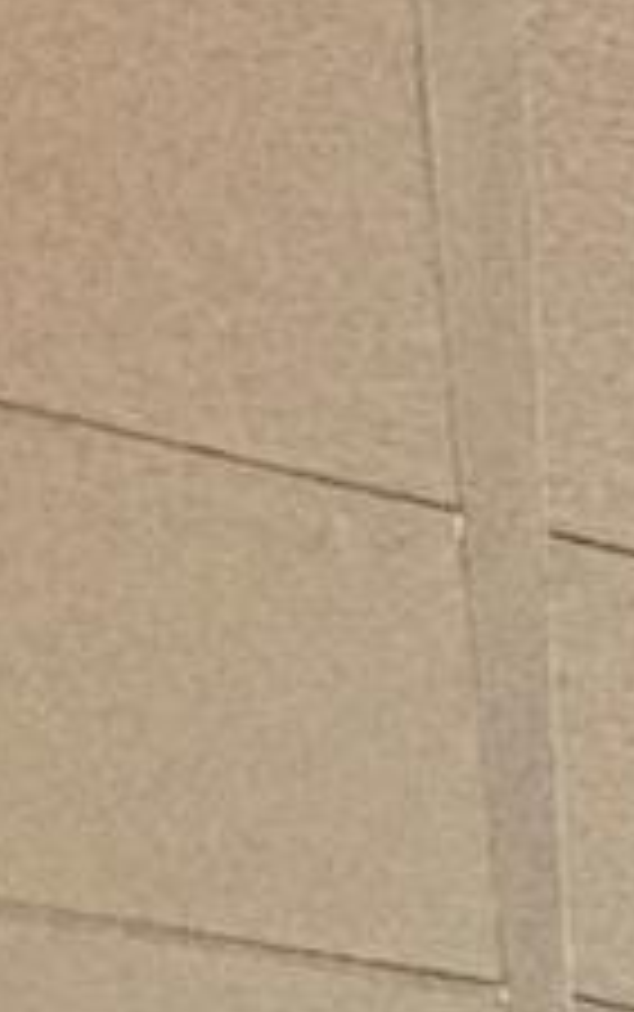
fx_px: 3725
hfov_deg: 5.0
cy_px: 2924
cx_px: 3930
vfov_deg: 11.0
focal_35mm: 135
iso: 500
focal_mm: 2.22
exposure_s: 1/120
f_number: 2.2
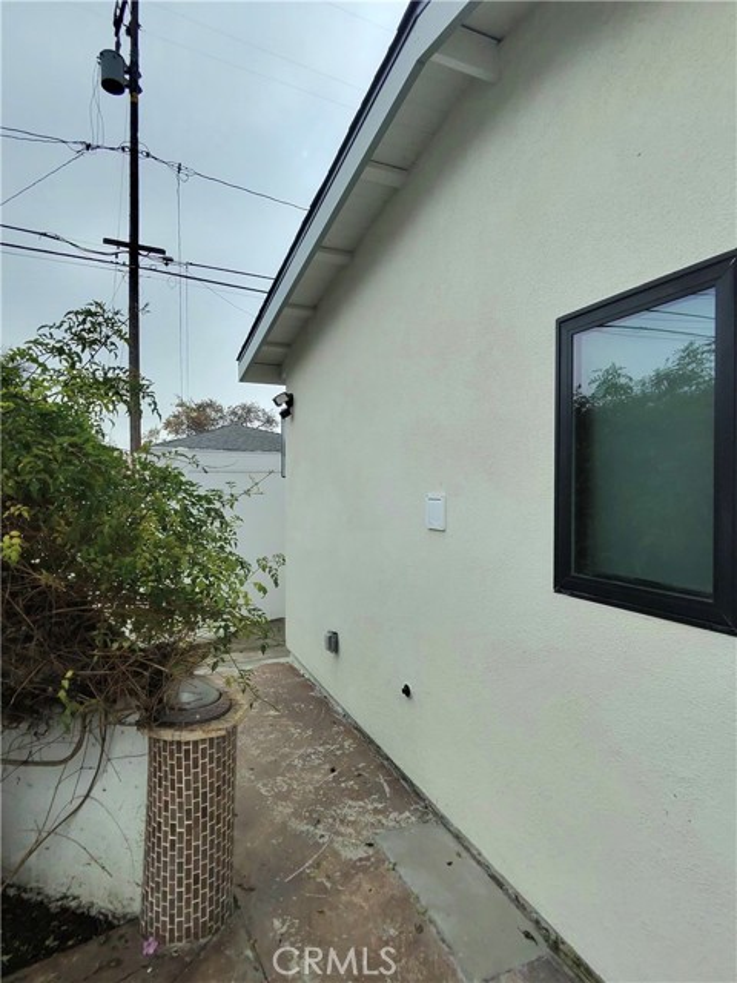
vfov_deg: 106.2
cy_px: 492
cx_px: 368
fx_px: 369
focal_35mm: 13
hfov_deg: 89.9
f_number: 2.2
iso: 54
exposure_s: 1/1250
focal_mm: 2.24
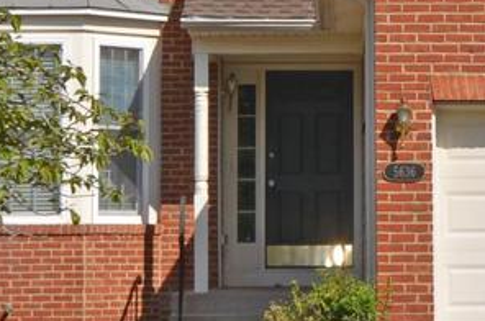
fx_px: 2353
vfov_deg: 7.8
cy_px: 35
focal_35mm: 175
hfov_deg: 11.7
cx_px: 400
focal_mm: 24
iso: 100
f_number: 10
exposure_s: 1/250
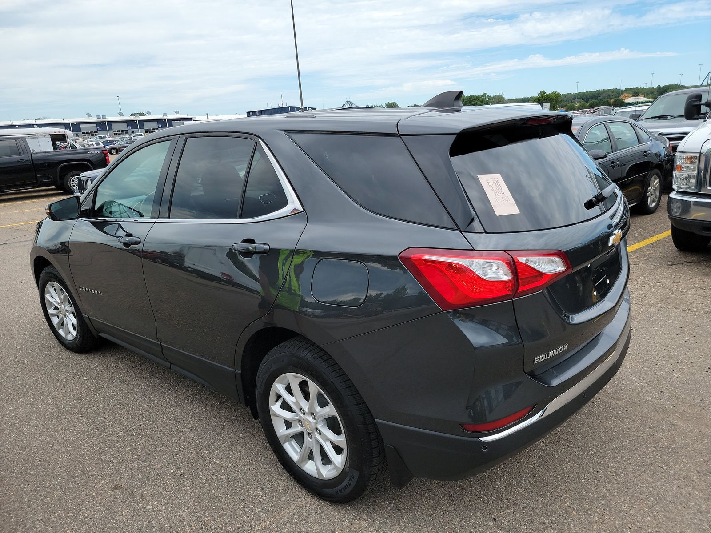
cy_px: 266
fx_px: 493
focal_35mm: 24
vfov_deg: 56.8
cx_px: 356
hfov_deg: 71.6
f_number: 1.8
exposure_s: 1/495
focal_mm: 6.7
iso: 50
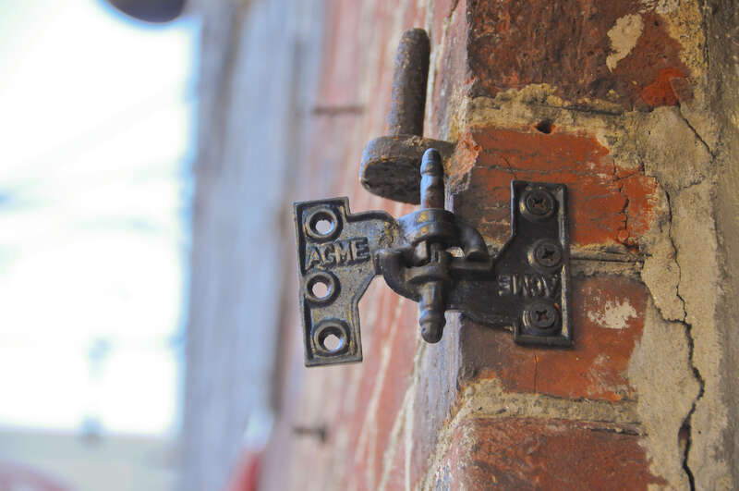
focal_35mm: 158
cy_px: 246
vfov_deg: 8.7
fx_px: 3229
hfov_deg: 13.1
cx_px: 370
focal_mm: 105
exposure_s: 1/30
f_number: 5.3
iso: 1100
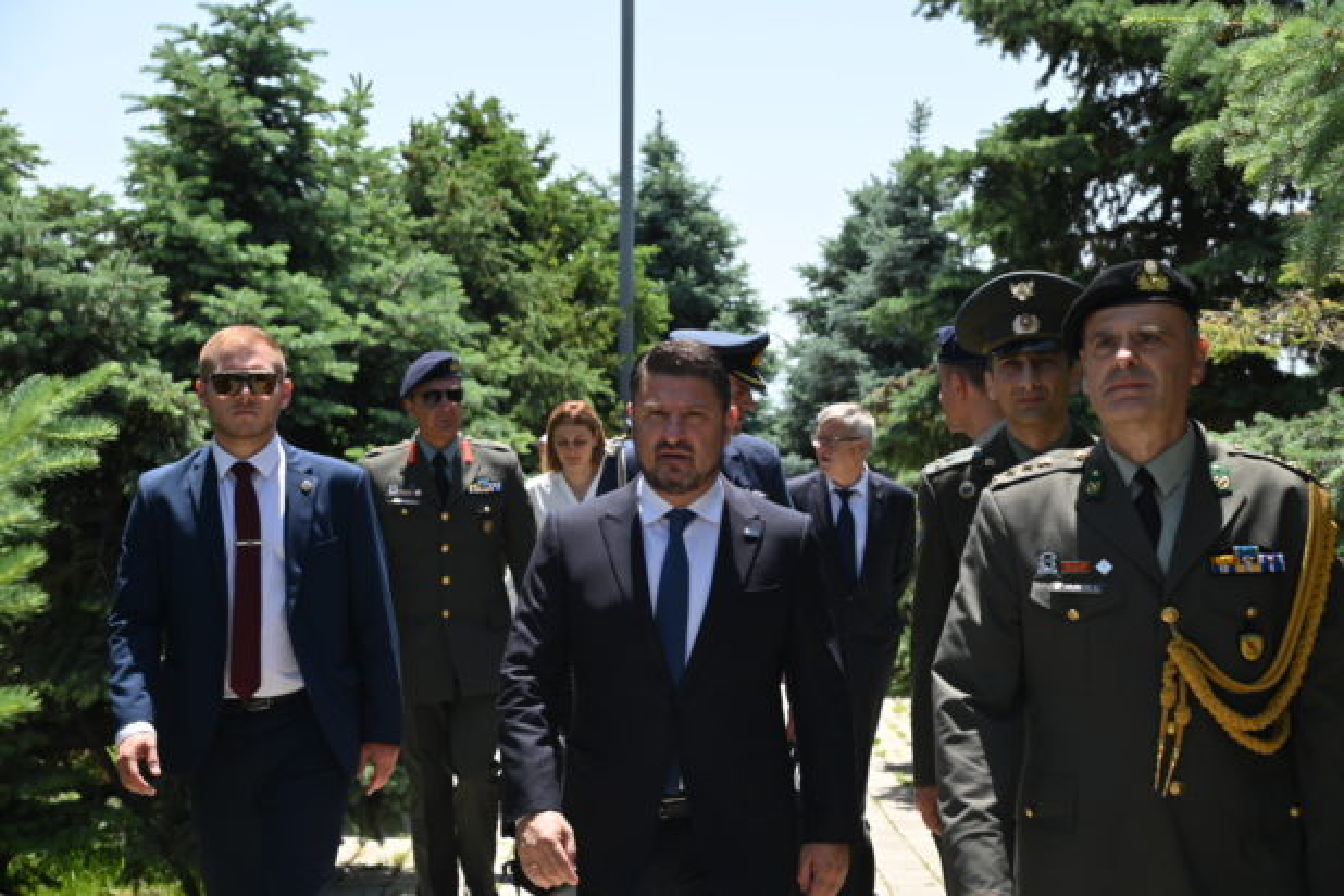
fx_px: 2464
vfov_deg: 20.6
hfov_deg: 30.5
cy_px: 448
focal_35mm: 66
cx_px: 672
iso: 100
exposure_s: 1/160
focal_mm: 66
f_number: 6.3
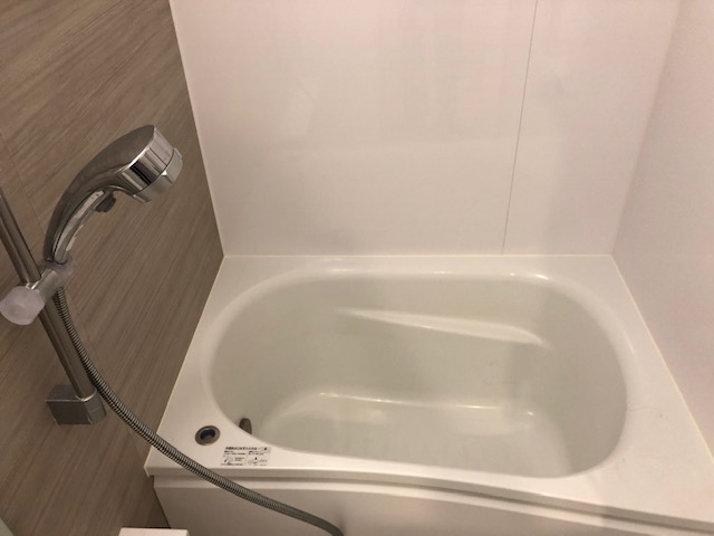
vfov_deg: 49.7
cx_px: 357
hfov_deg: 63.4
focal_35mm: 28
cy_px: 268
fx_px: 578
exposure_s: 1/17
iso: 50
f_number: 1.8
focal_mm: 3.99
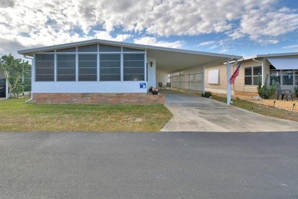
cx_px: 134
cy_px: 81
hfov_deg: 89.7
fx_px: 149
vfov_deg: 66.8
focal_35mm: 18
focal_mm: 10
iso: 100
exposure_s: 1/250
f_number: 11
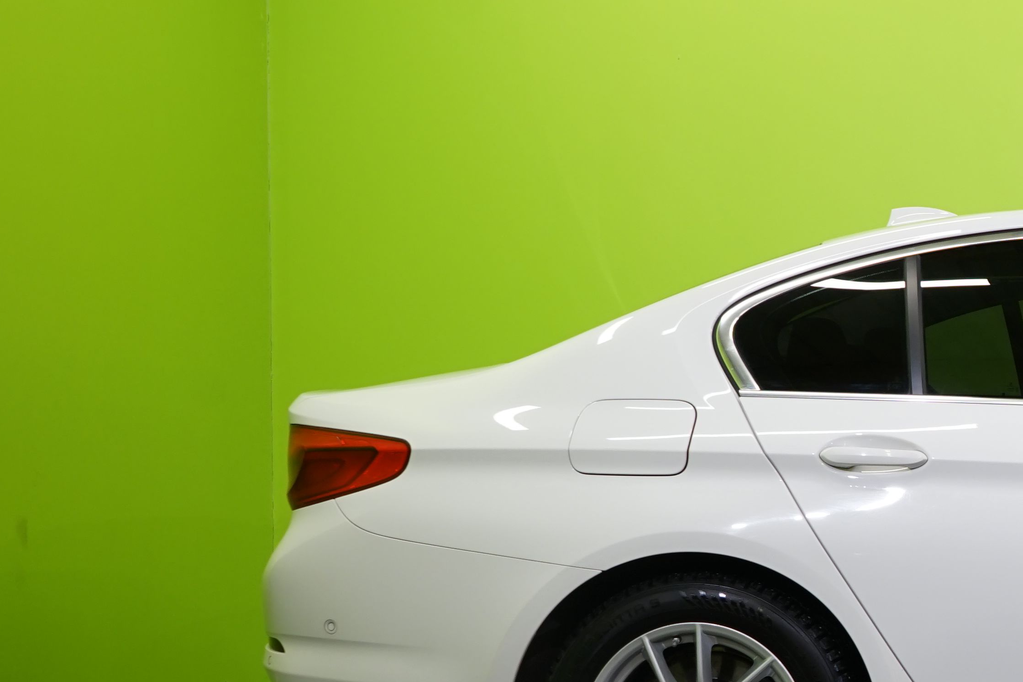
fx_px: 2358
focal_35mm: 83
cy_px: 474
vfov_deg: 16.4
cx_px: 1341
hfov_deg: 21.9
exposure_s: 1/30
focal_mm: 31
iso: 400
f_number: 5.6
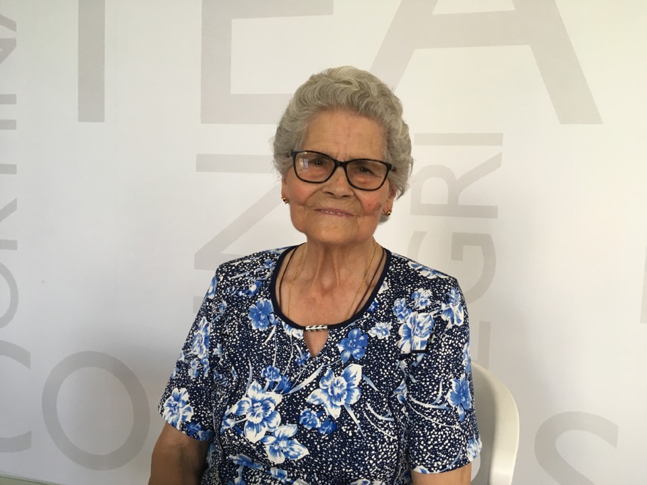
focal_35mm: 29
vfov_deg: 48.2
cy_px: 242
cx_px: 324
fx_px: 542
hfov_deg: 61.7
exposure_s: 1/33
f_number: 2.2
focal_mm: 4.15
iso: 40
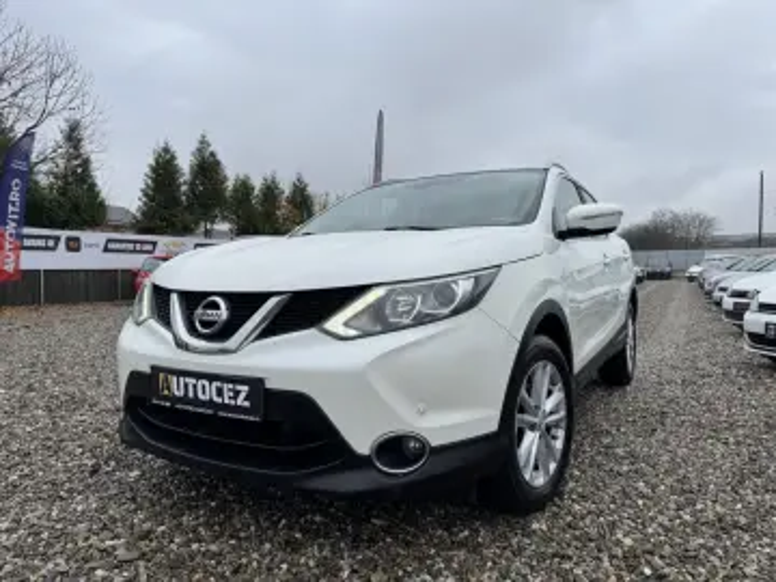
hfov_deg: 71.6
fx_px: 538
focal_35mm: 24
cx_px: 388
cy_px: 291
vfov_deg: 56.8
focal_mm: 6.76
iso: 80
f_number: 1.78
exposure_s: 1/1215
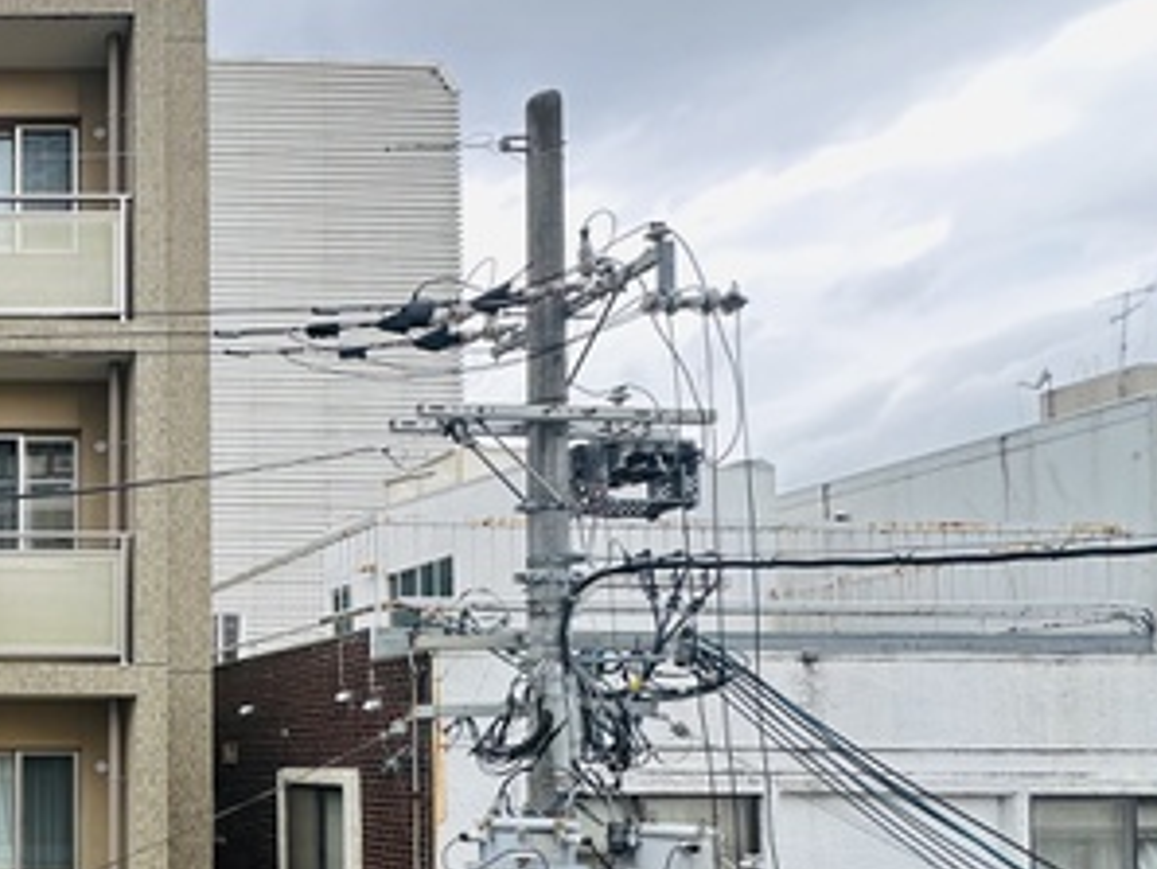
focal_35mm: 33
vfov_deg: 40.8
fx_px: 1103
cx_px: -164
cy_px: 723
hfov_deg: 41.7
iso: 40
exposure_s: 1/238
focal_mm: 2.22
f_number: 2.2
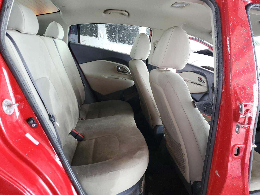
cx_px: 130
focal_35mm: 26
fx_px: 195
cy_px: 98
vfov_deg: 53.1
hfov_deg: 67.3
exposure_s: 1/60.2
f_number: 1.5
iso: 135
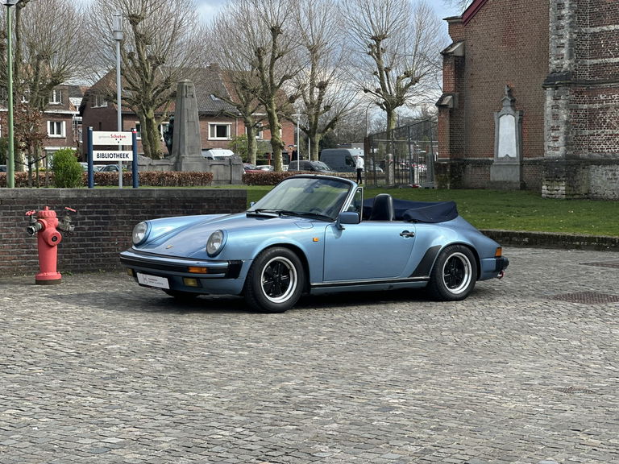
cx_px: 310
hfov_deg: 25.3
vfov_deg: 19.1
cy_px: 232
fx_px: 1377
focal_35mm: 77
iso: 25
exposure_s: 1/217
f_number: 2.8
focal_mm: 9
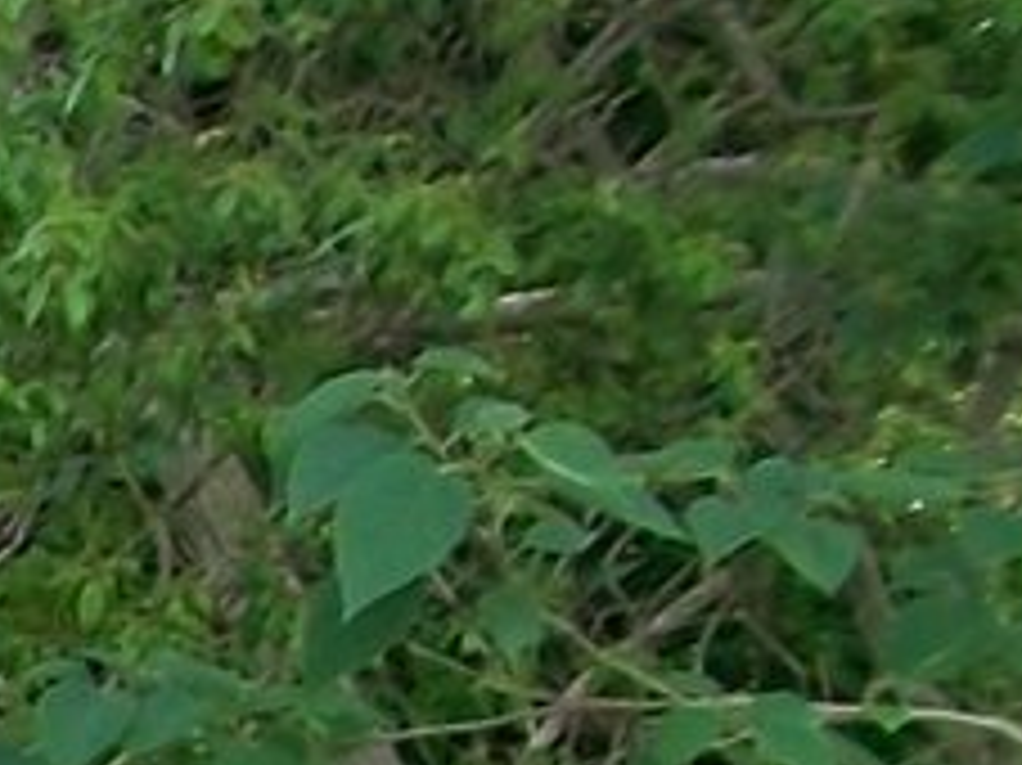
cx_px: -1911
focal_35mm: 227
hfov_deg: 7.7
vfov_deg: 6.2
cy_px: 1856
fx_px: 6698
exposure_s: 1/160
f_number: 2.8
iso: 80
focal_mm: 5.7
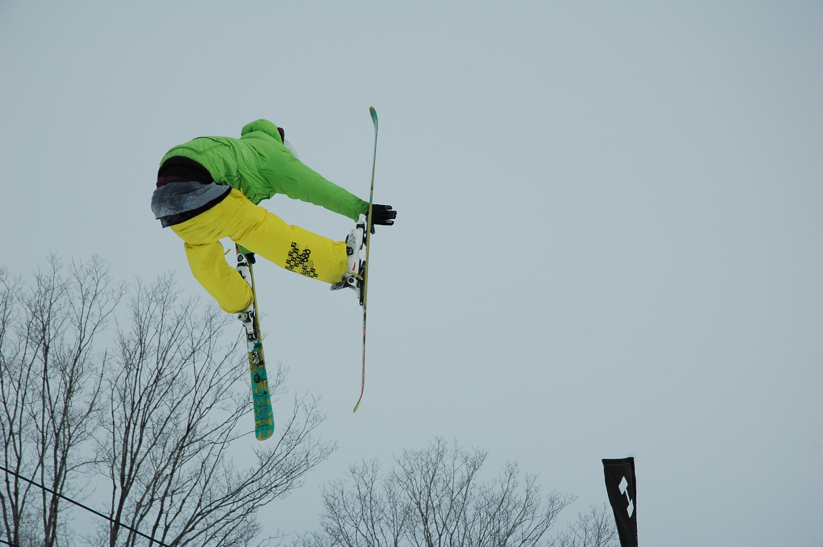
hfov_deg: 19.5
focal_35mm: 105
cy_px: 274
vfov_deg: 13.0
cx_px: 412
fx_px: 2398
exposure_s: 1/2500
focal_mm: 70
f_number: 7.1
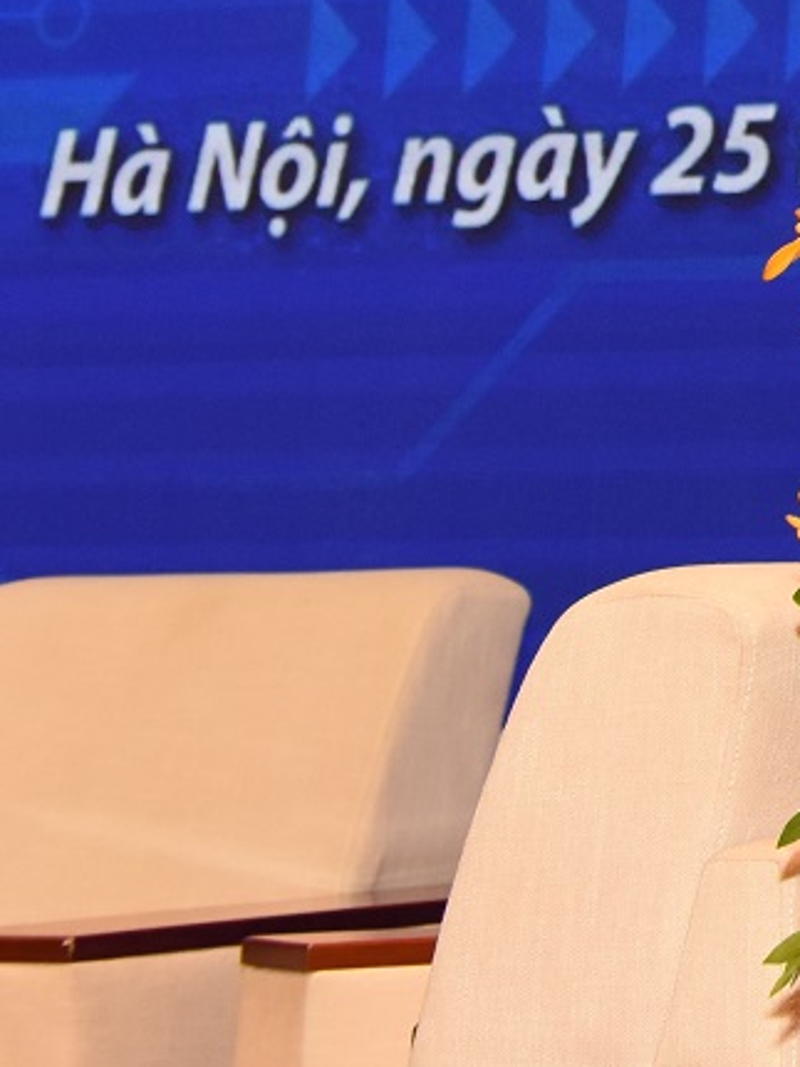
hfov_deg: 6.5
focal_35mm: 207
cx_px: 2378
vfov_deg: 9.2
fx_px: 6382
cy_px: -738
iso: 800
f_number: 5.6
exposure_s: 1/60
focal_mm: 42
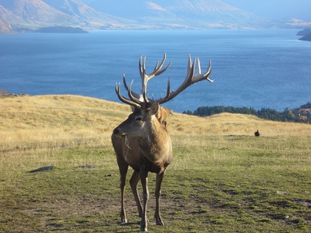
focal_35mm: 106
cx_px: 164
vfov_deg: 14.0
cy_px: 116
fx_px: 952
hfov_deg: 18.6
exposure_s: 1/125
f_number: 4.8
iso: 80
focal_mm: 16.1
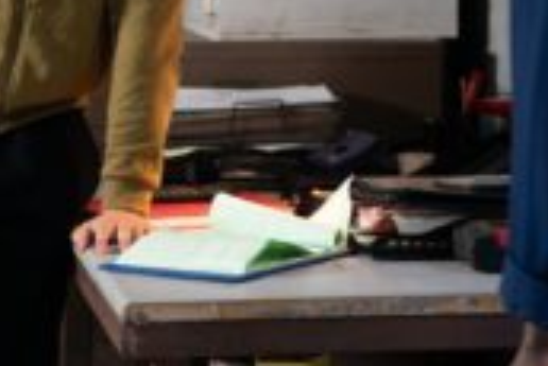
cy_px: -18
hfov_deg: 8.7
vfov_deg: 5.8
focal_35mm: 237
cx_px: 245
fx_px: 3611
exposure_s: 1/200
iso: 500
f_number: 3.2
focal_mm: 102
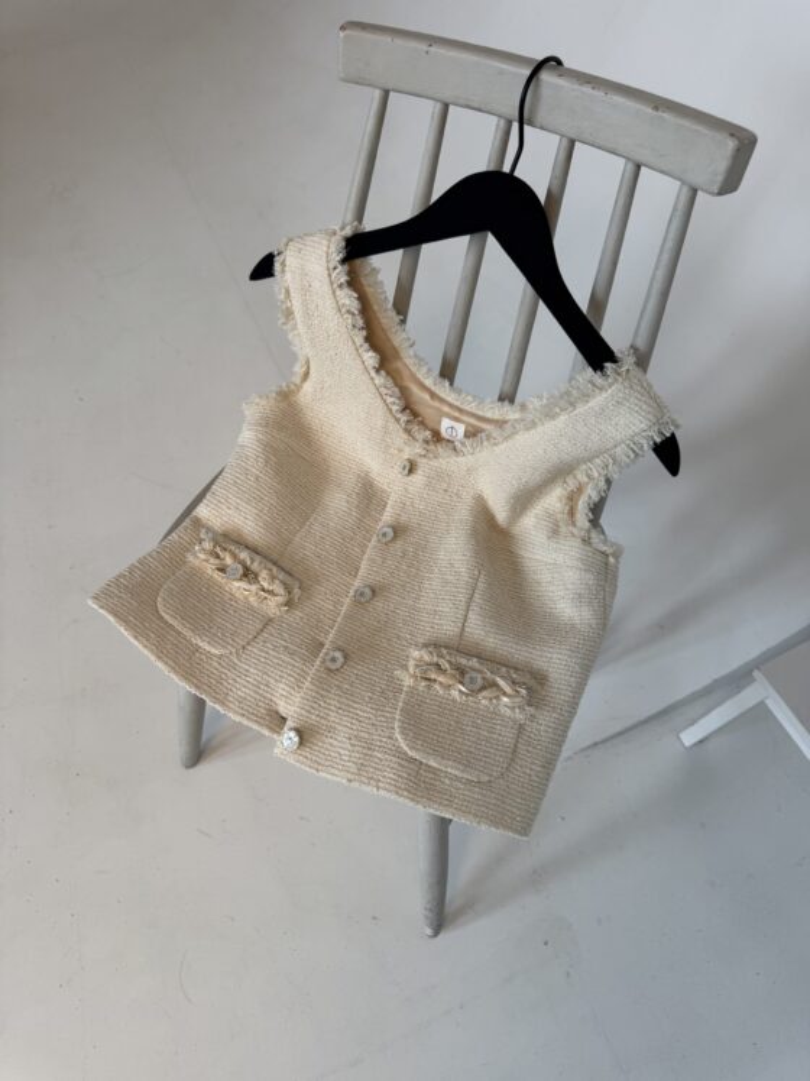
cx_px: 405
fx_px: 749
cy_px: 540
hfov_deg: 56.8
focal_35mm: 24
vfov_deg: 71.6
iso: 125
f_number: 1.78
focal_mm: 6.76
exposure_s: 1/100
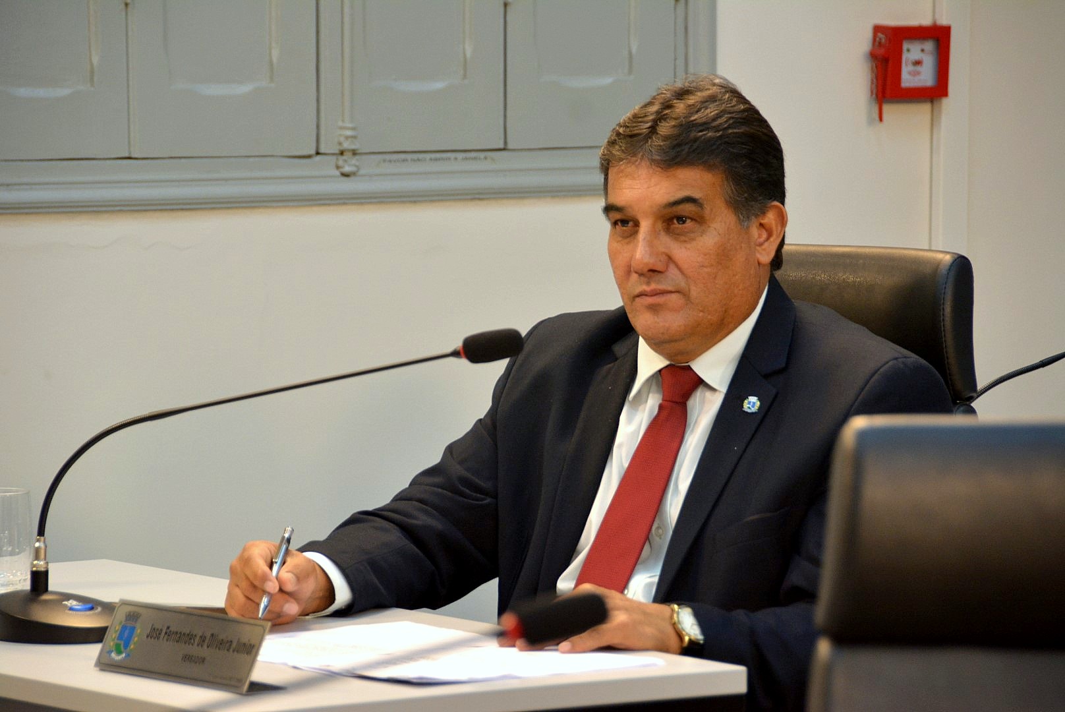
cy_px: 356
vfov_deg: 6.1
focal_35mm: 225
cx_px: 532
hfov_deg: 9.1
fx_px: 6661
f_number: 5.6
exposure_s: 1/125
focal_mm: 150
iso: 1100
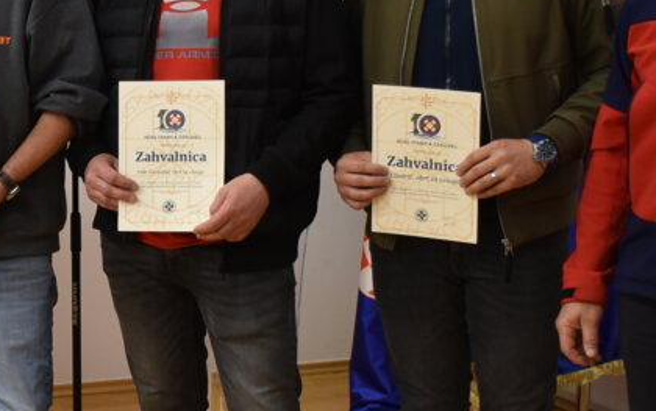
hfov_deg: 19.1
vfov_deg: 12.4
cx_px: -33
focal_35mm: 106
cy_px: 244
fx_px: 1888
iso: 640
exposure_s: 1/30
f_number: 4
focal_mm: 23
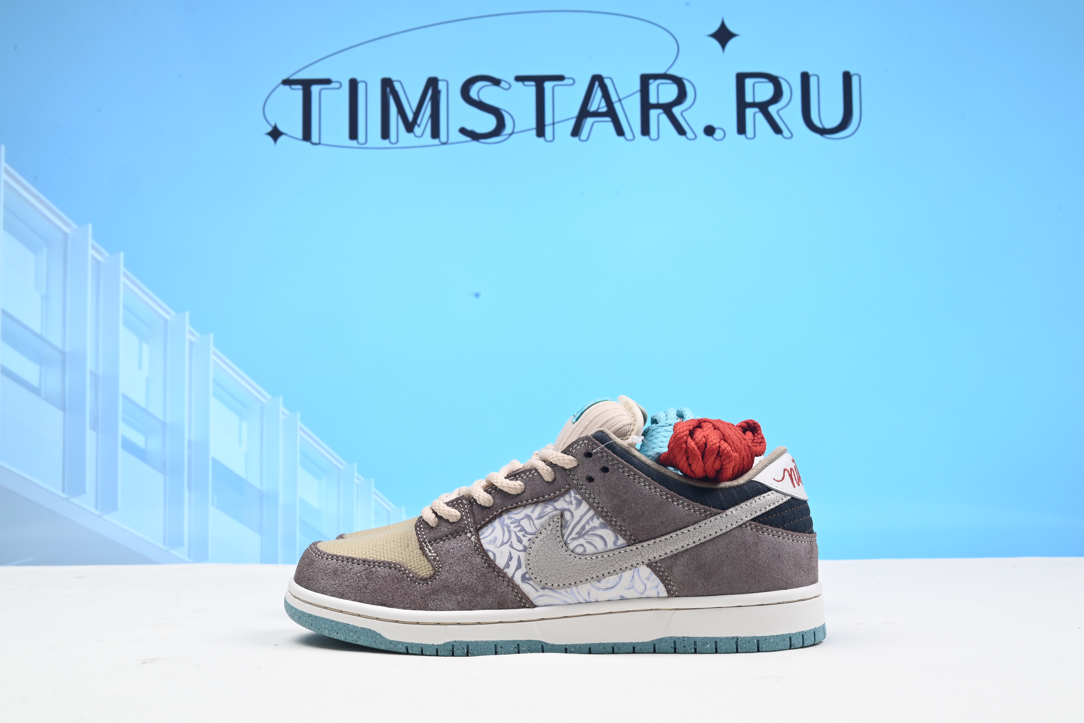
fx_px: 1265
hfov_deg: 46.4
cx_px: 542
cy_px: 362
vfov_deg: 31.9
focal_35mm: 42
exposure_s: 1/2
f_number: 16
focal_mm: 42
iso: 100
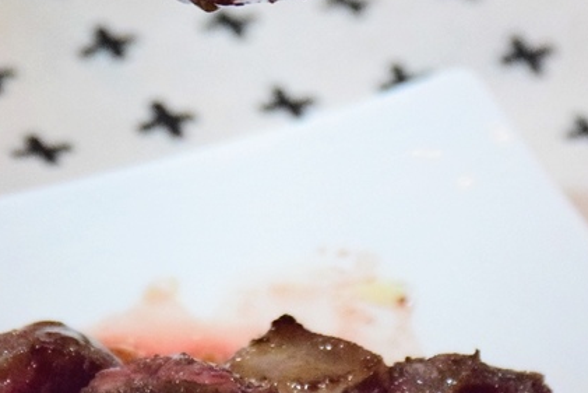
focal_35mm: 356
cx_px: 232
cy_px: 12
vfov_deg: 3.9
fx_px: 5816
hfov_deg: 5.8
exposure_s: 1/1000
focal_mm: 100
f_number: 8
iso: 12800
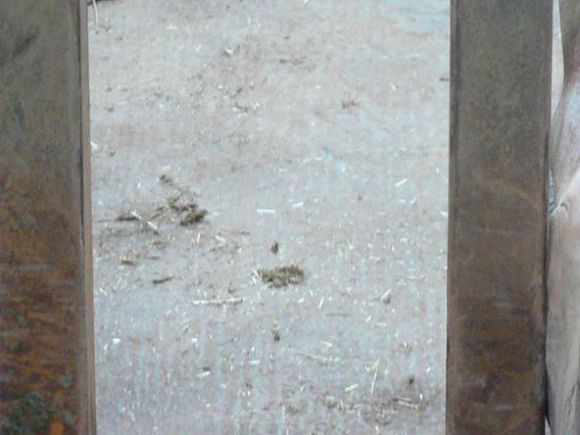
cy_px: 267
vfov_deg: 5.4
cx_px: 772
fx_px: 4574
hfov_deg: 7.2
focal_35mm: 273
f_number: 3.2
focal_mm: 20.4
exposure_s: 1/6
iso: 200
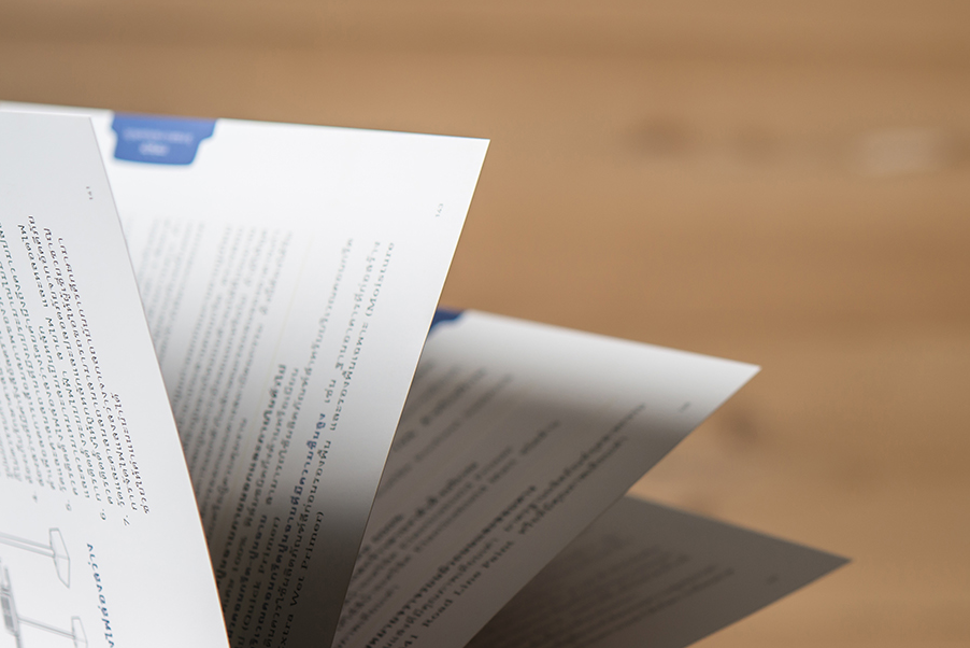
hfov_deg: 15.2
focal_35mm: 133
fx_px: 3585
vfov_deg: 10.3
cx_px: 879
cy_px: 543
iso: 100
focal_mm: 60
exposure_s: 1/125
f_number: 3.5
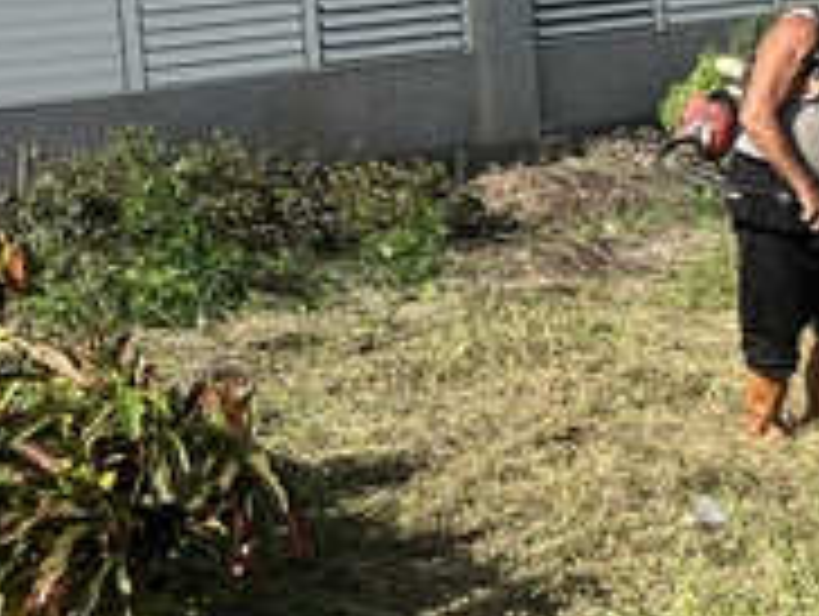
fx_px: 2369
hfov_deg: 17.2
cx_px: 1323
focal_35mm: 100
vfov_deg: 14.7
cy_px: 119
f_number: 1.5
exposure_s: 1/3831
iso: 50
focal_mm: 5.7
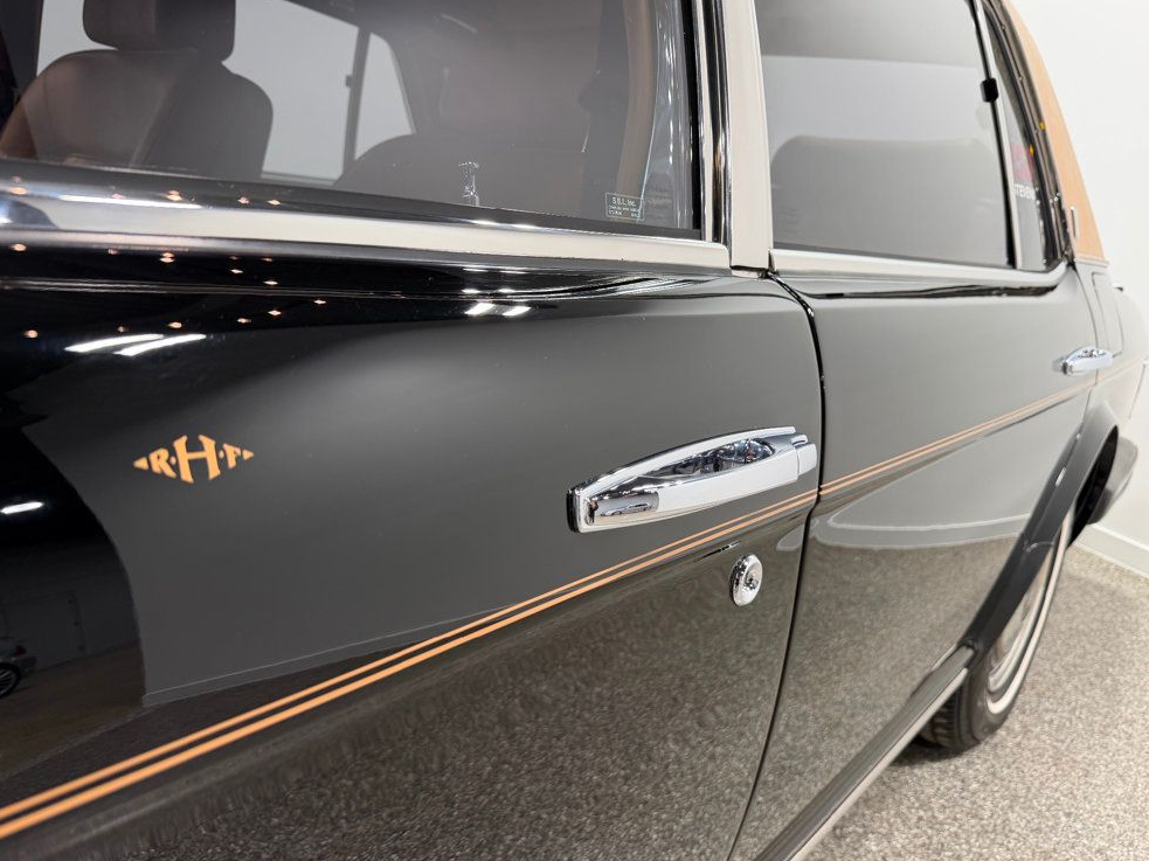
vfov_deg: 54.9
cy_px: 443
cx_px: 572
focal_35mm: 25
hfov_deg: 69.4
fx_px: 830
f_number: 1.78
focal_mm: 6.76
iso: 100
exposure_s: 1/120
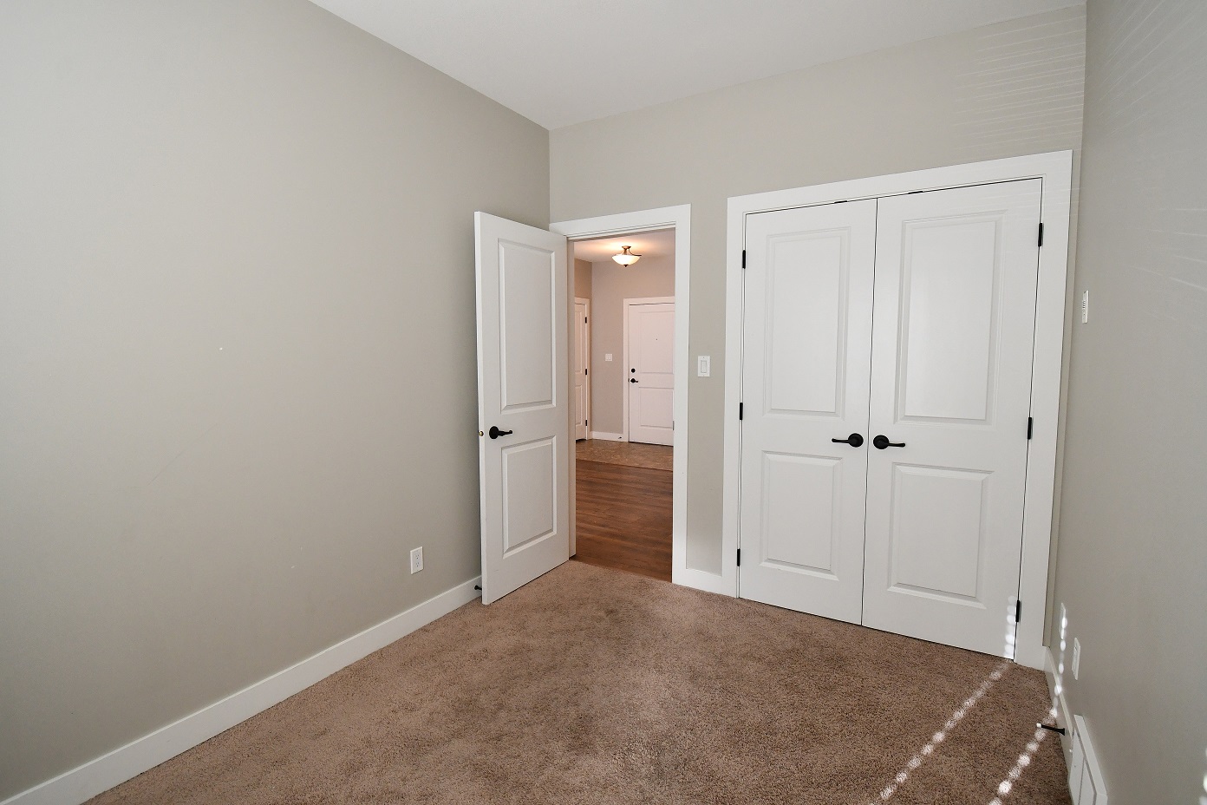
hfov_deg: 96.7
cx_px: 604
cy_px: 402
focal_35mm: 16
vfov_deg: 73.7
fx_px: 536
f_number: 5.6
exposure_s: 1/125
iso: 1100
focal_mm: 11
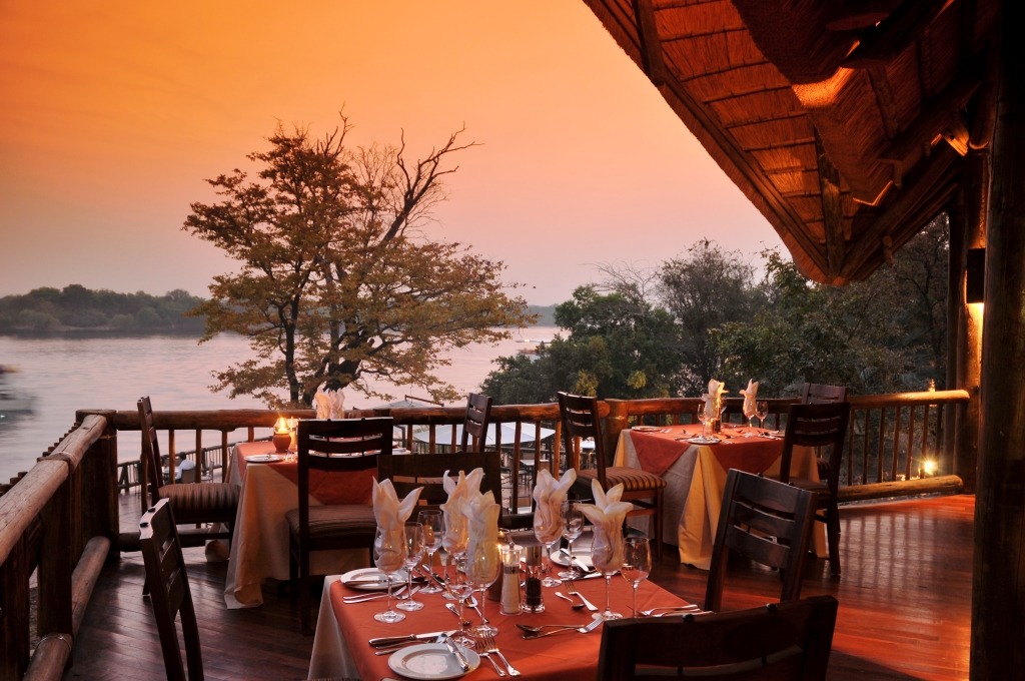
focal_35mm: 33
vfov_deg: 39.9
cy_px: 340
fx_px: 938
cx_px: 512
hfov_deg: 57.3
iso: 200
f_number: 4.8
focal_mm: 22
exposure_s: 1
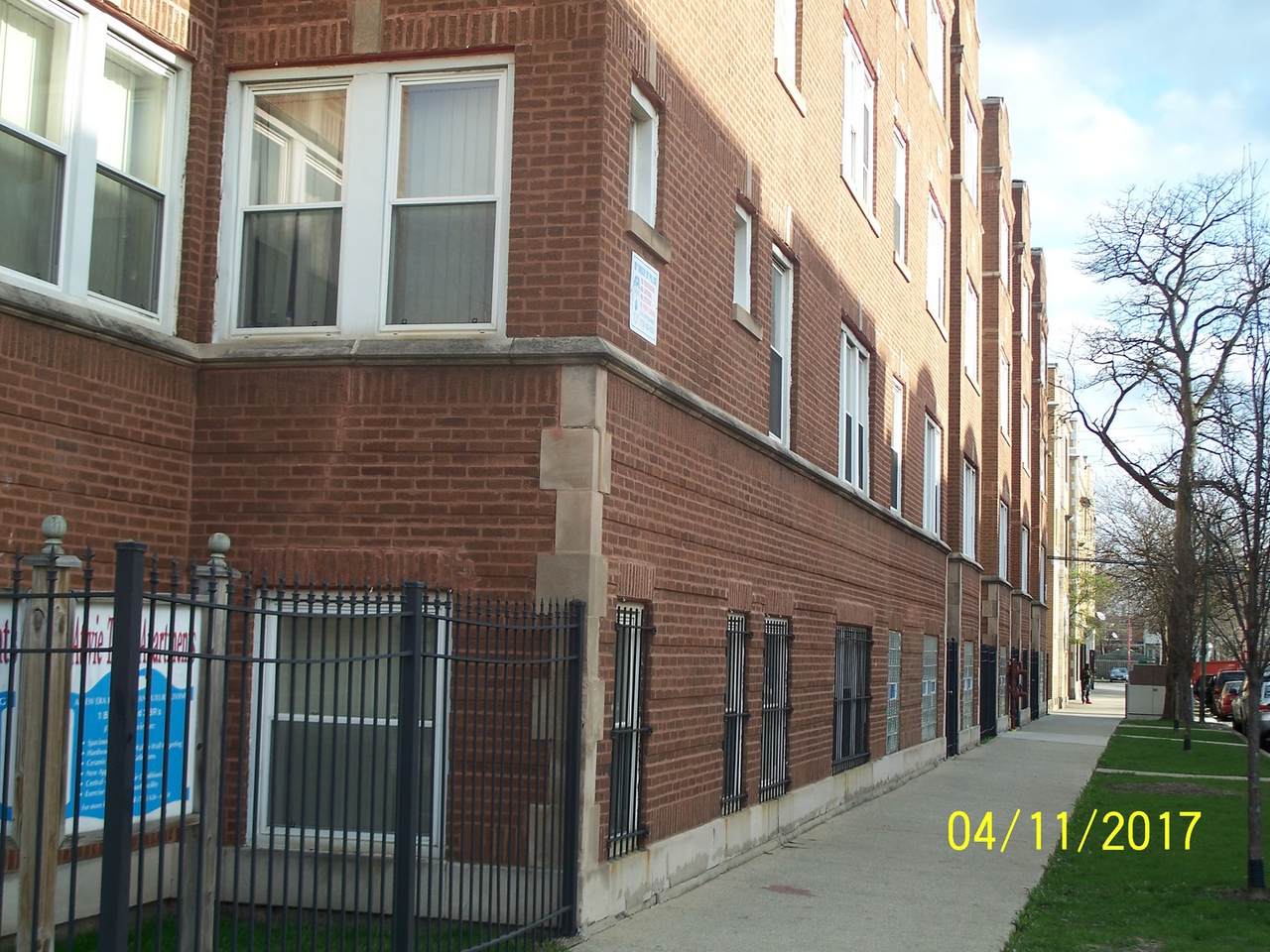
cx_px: 635
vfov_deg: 28.6
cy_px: 476
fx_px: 1871
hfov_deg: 37.5
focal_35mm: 51
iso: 64
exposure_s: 1/320
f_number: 3.2
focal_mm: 10.7
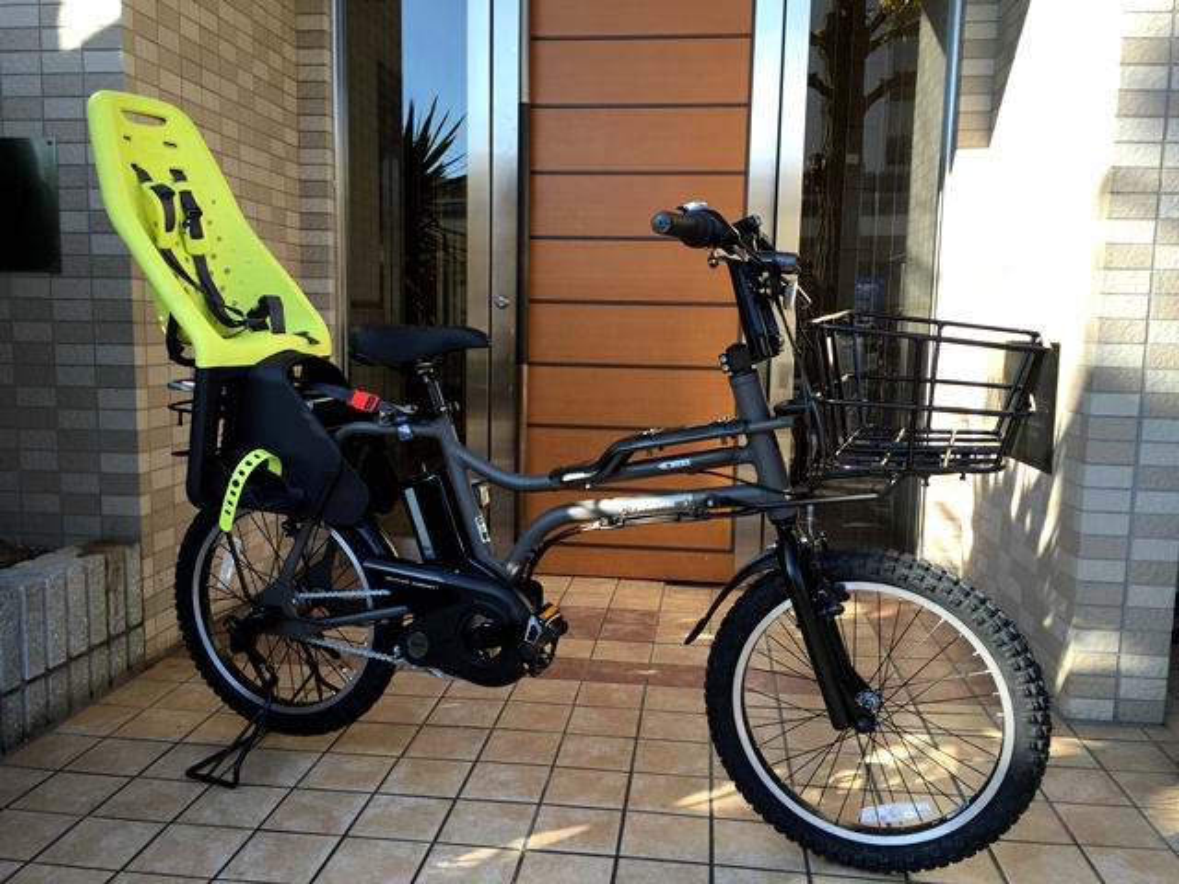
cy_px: 442
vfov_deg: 48.2
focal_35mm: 29
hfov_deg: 61.7
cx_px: 590
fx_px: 988
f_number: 2.2
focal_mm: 4.15
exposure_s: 1/246
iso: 32
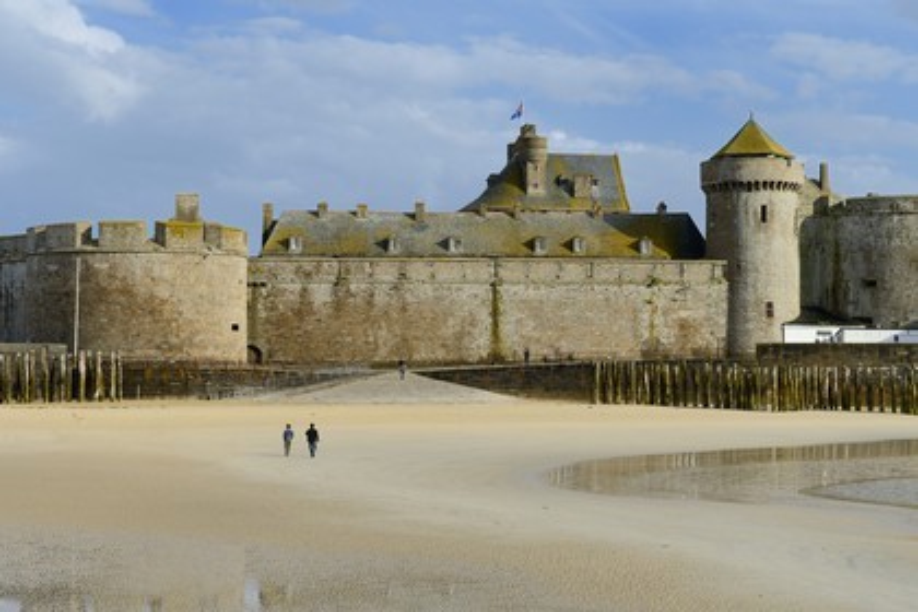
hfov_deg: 28.8
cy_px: 306
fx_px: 1785
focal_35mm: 70
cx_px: 459
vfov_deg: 19.5
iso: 200
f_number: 11
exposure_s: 1/250
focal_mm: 70
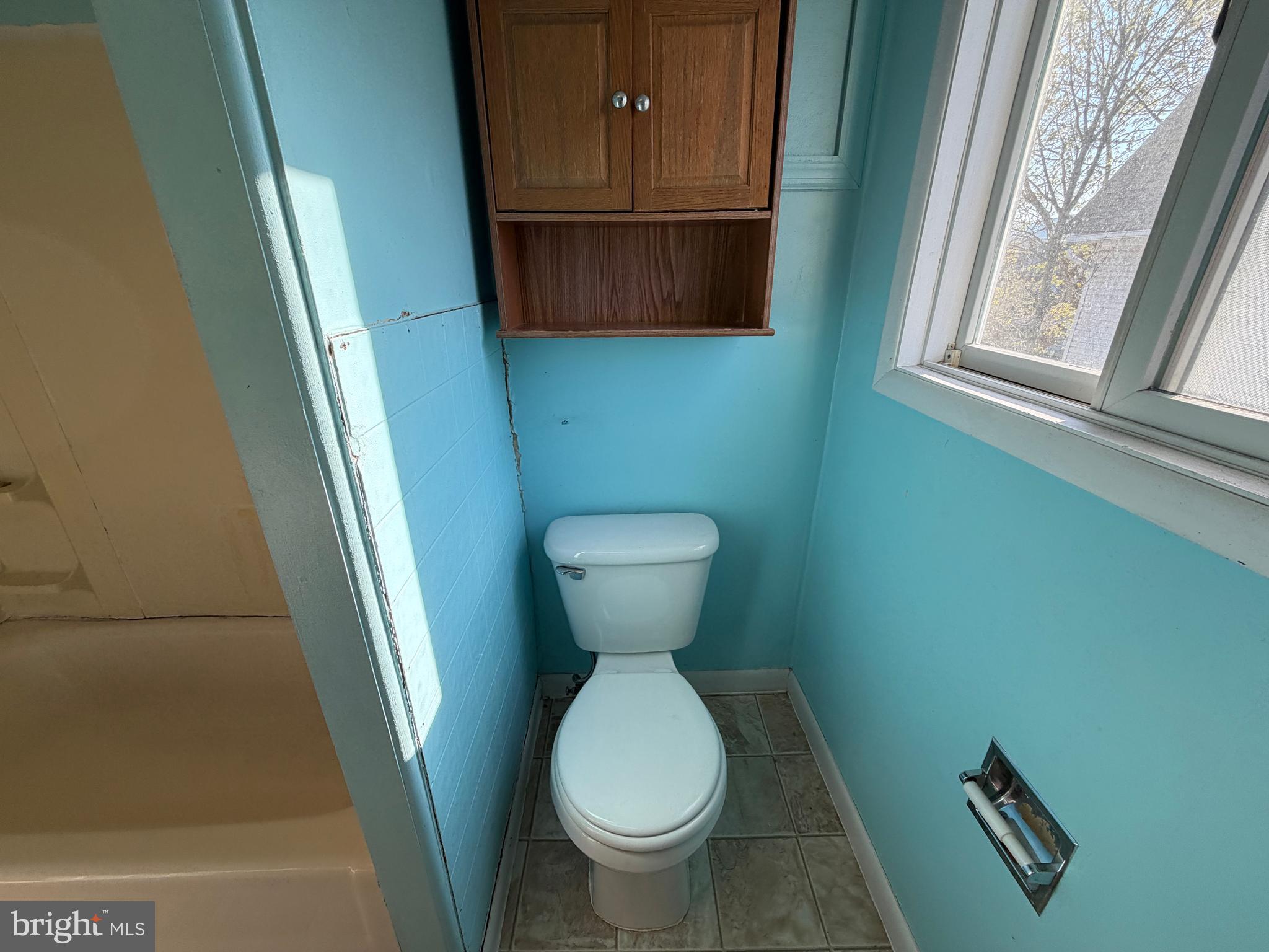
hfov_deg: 102.1
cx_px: 634
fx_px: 513
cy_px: 476
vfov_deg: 85.7
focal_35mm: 14
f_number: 2.2
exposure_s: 1/188
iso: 40
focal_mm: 2.22
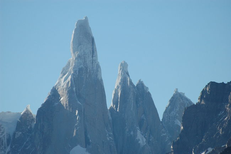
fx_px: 2885
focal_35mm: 450
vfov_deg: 3.0
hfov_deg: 4.6
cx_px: 116
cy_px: 77
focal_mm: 300
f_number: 6.3
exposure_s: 1/2500
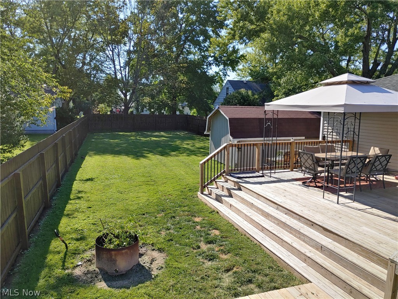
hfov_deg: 67.3
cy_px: 150
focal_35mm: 26
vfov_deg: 53.1
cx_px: 199
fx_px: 299
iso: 50
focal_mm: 4.36
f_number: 1.8
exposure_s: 1/1961
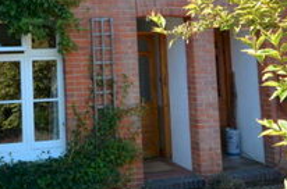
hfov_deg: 37.5
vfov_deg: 25.2
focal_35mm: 51
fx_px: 405
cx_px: 54
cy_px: 6
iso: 100
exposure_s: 1/125
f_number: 5.6
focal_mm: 10
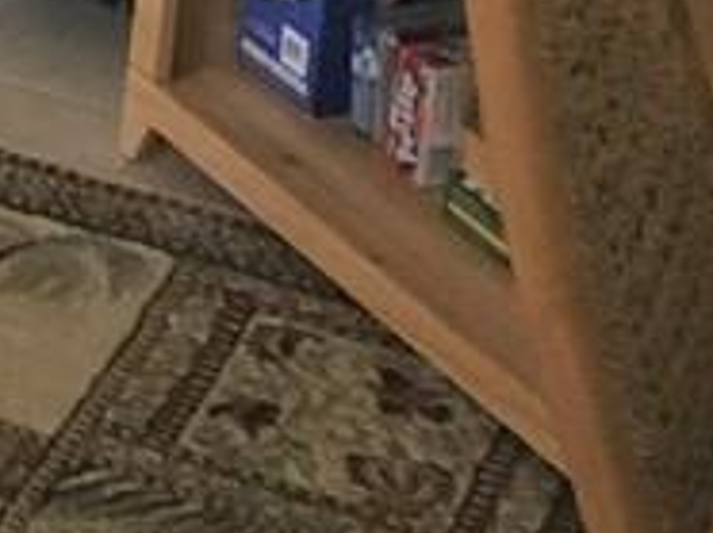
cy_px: -677
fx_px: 3291
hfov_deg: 11.0
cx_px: -809
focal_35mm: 160
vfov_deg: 8.6
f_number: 2.2
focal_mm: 4.15
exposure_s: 1/15
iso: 250
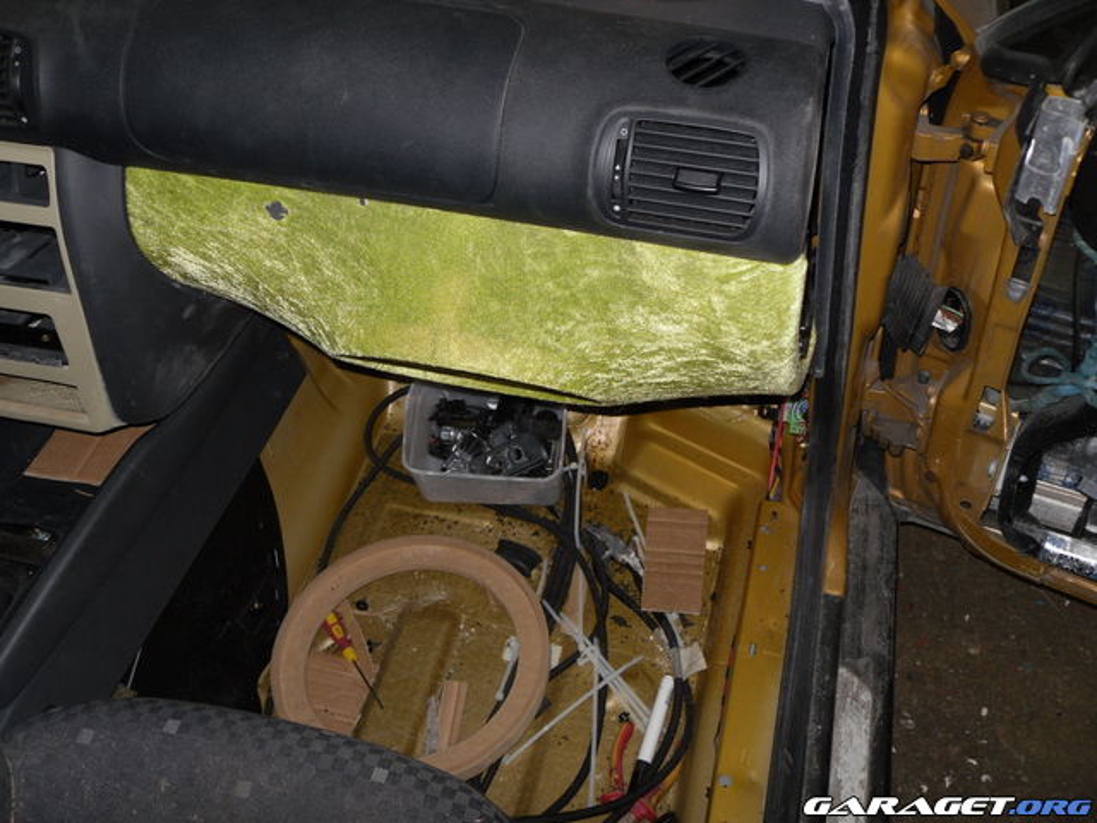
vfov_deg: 40.7
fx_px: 1109
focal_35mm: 35
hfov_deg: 52.6
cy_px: 412
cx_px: 548
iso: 80
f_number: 3.5
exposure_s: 1/45
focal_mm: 6.3
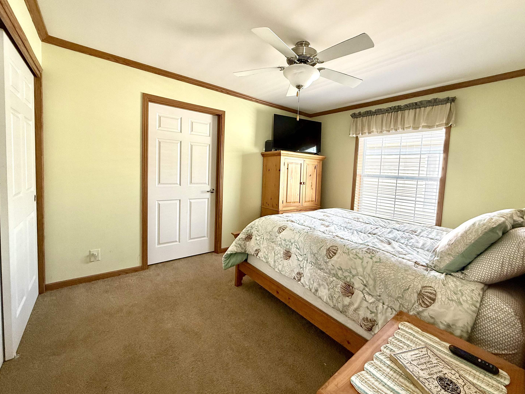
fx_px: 227
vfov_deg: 81.6
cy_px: 185
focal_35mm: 15
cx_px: 280
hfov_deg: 98.0
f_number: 2.2
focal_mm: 2.22
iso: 160
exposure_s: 1/99
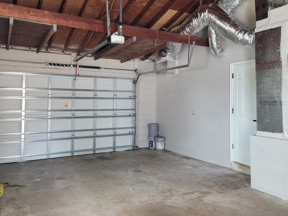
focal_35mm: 30
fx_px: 250
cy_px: 94
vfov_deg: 46.7
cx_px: 142
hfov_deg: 60.0
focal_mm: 5.4
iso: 250
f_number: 1.8
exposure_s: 1/60
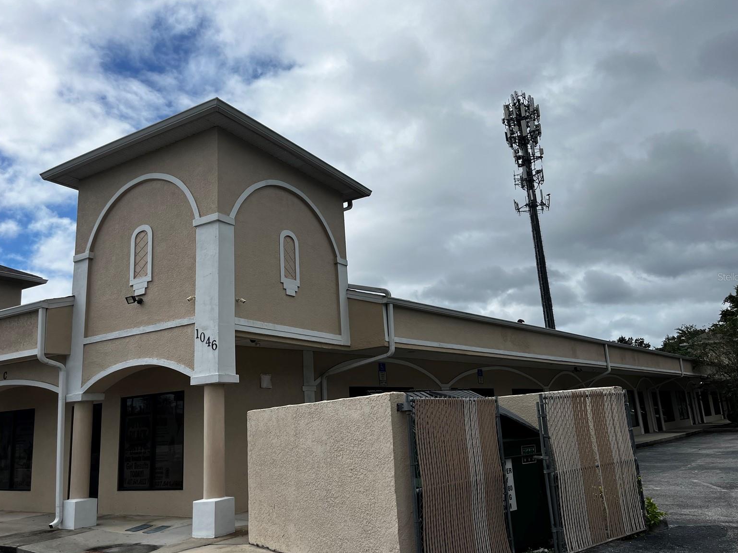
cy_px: 276
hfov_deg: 65.3
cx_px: 380
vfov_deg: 51.4
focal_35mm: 27
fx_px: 576
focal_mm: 5.1
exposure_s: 1/7353
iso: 50
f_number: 1.6
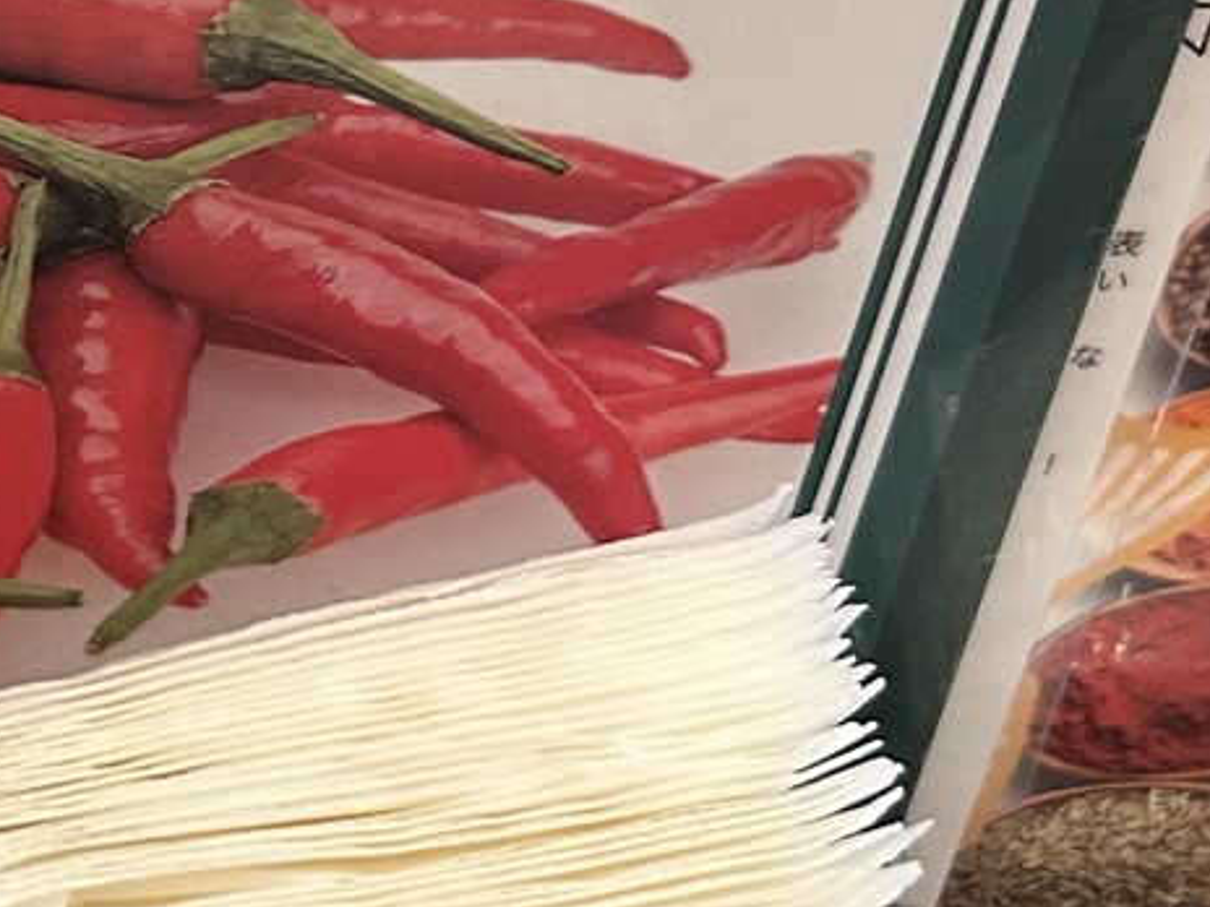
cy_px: 94
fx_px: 3915
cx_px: 0
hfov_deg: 17.2
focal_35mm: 112
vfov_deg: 13.1
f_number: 1.5
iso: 160
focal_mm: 5.7
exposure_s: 1/50
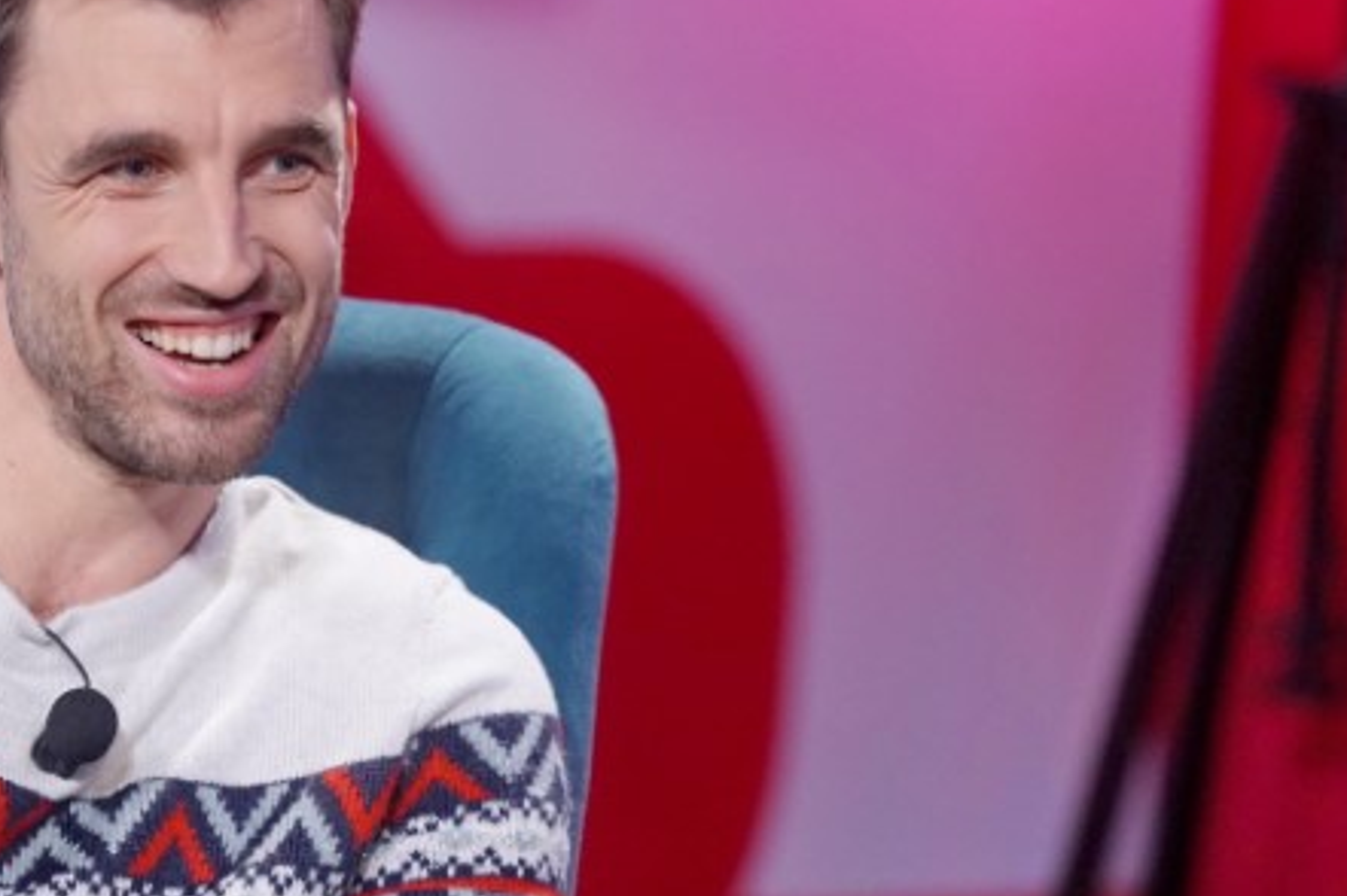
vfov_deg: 4.2
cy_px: 488
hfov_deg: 6.3
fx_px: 12188
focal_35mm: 326
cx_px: 299
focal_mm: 200
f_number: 4.5
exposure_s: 1/125
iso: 4000
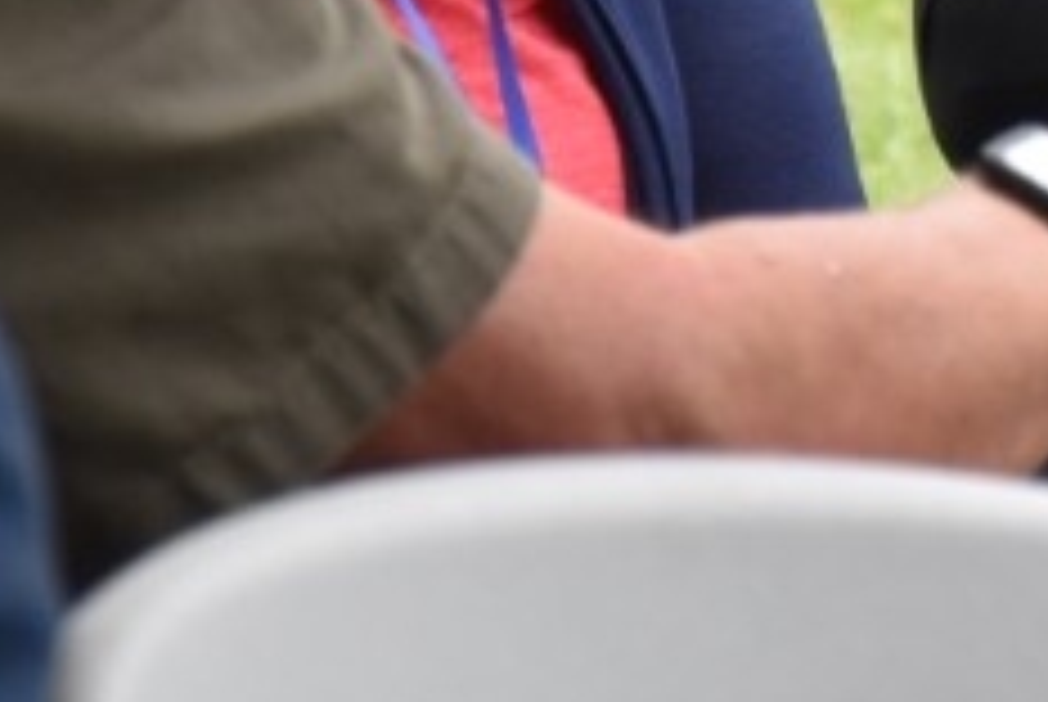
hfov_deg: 2.6
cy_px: -783
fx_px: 22661
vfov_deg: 1.8
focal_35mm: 777
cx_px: 1075
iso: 400
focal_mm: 105
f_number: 5.6
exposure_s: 1/250
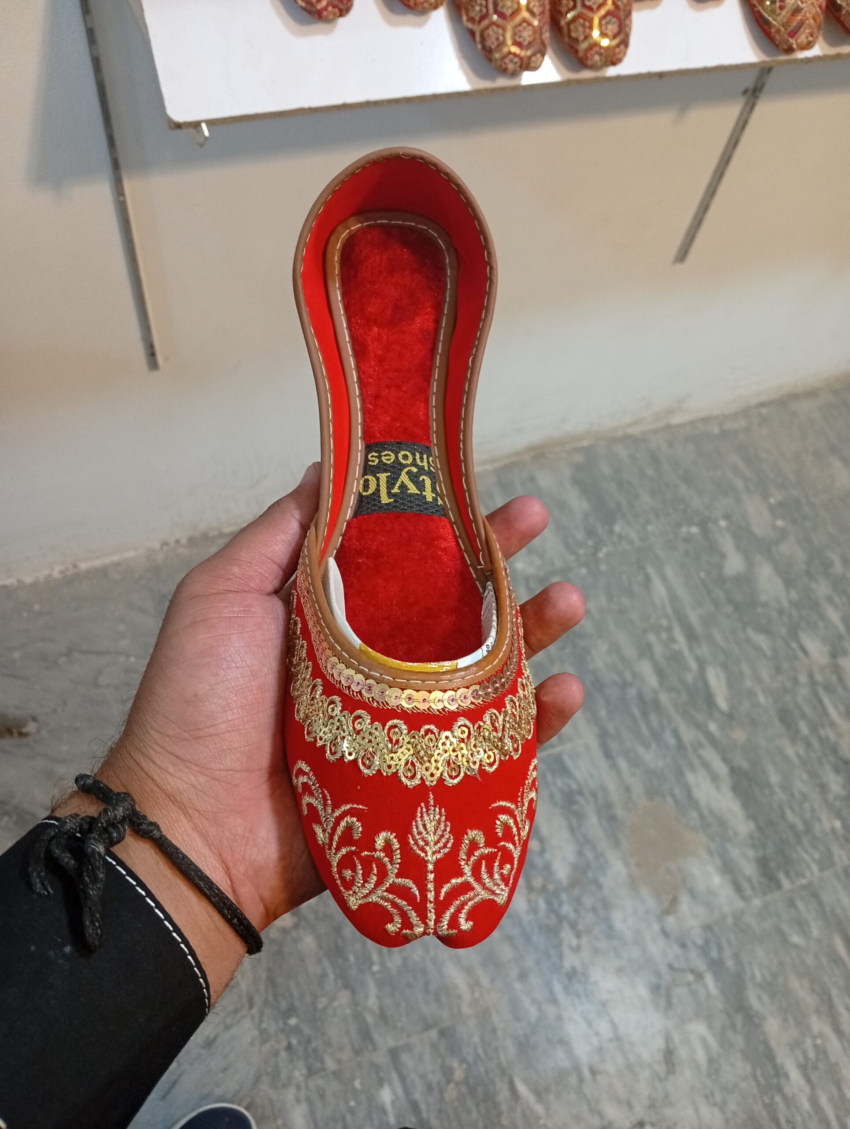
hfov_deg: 51.5
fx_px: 882
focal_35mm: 27
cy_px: 564
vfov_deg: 65.2
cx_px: 425
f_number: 1.8
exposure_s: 1/50
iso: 229
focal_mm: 3.98
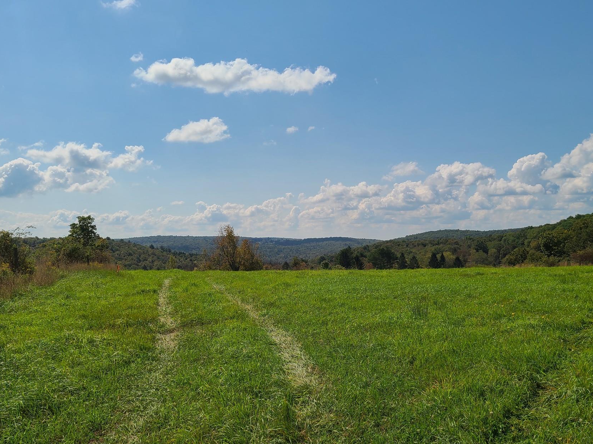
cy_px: 250
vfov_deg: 44.1
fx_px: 548
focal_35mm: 32
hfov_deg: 56.8
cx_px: 306
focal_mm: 5.4
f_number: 1.8
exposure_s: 1/6707
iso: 40
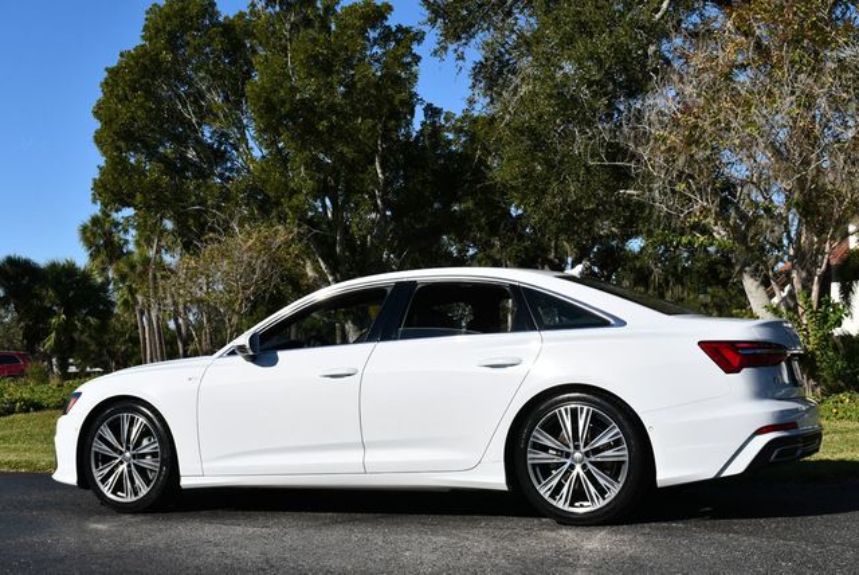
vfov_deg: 27.0
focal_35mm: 50
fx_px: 1194
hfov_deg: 39.6
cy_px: 288
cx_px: 430
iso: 100
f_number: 9
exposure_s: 1/400
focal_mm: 25
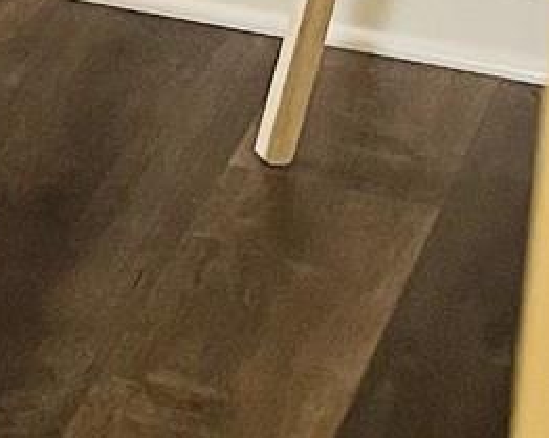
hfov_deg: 7.9
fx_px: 3489
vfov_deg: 6.9
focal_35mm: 215
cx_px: -1064
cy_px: -499
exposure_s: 1/60
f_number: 1.6
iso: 125
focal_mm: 5.1
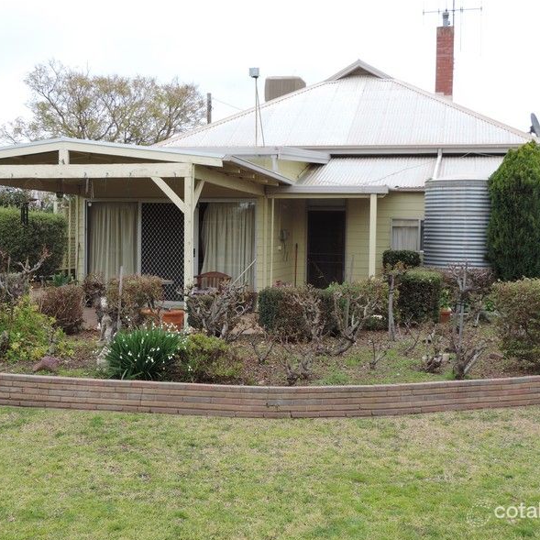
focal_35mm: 48
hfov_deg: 35.3
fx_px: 847
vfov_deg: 35.4
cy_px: 269
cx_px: 225
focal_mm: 7.1
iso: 80
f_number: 3.3
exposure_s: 1/200
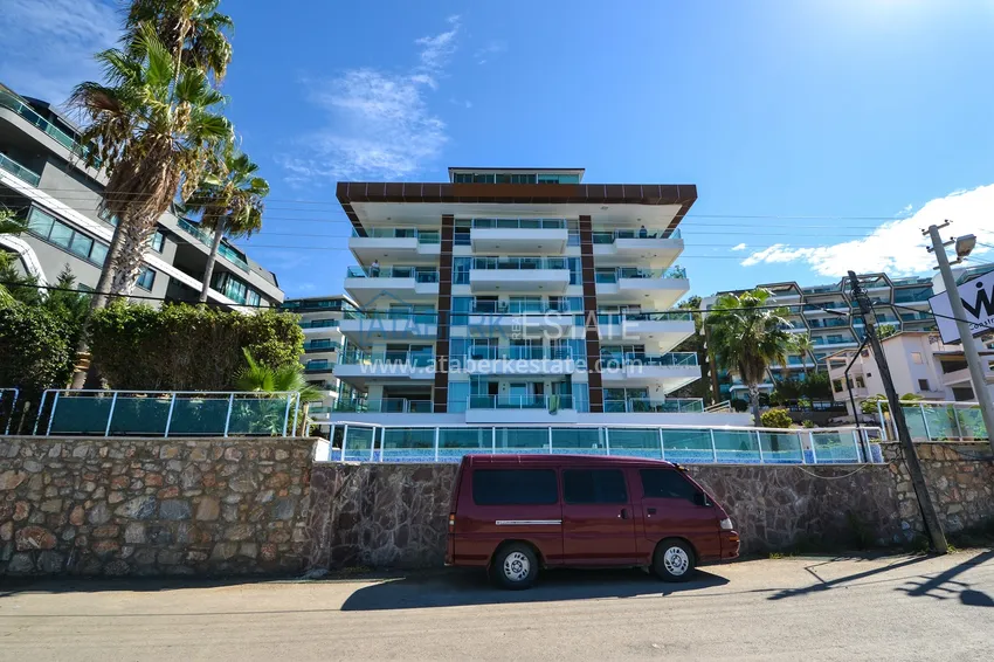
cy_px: 331
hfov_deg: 100.4
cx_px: 497
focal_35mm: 15
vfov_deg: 77.3
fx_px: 414
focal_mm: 10
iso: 100
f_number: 7.1
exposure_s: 1/200
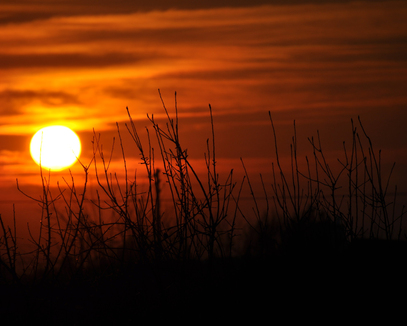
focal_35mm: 458
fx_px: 5518
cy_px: 163
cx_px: 217
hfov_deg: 4.2
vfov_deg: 3.4
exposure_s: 1/2500
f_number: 6.3
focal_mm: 270
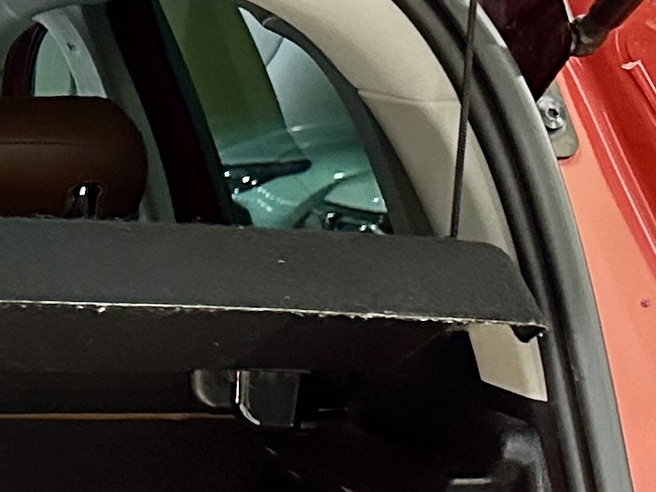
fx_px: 2559
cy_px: 534
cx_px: -471
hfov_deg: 13.3
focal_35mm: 135
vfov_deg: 10.9
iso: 800
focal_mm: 6.86
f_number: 1.78
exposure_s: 1/50
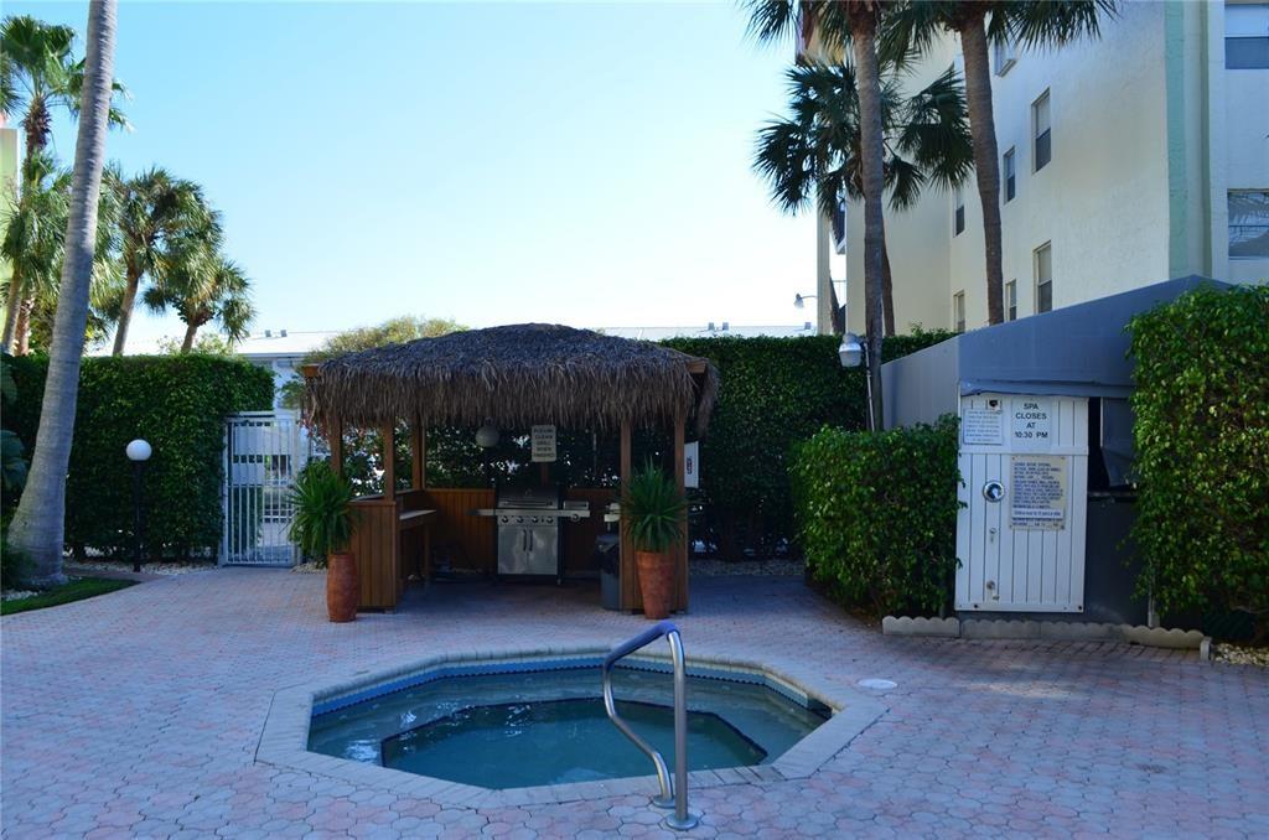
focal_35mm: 27
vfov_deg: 47.7
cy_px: 420
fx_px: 950
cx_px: 634
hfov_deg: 67.5
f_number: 8
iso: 200
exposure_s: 1/250
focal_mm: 18
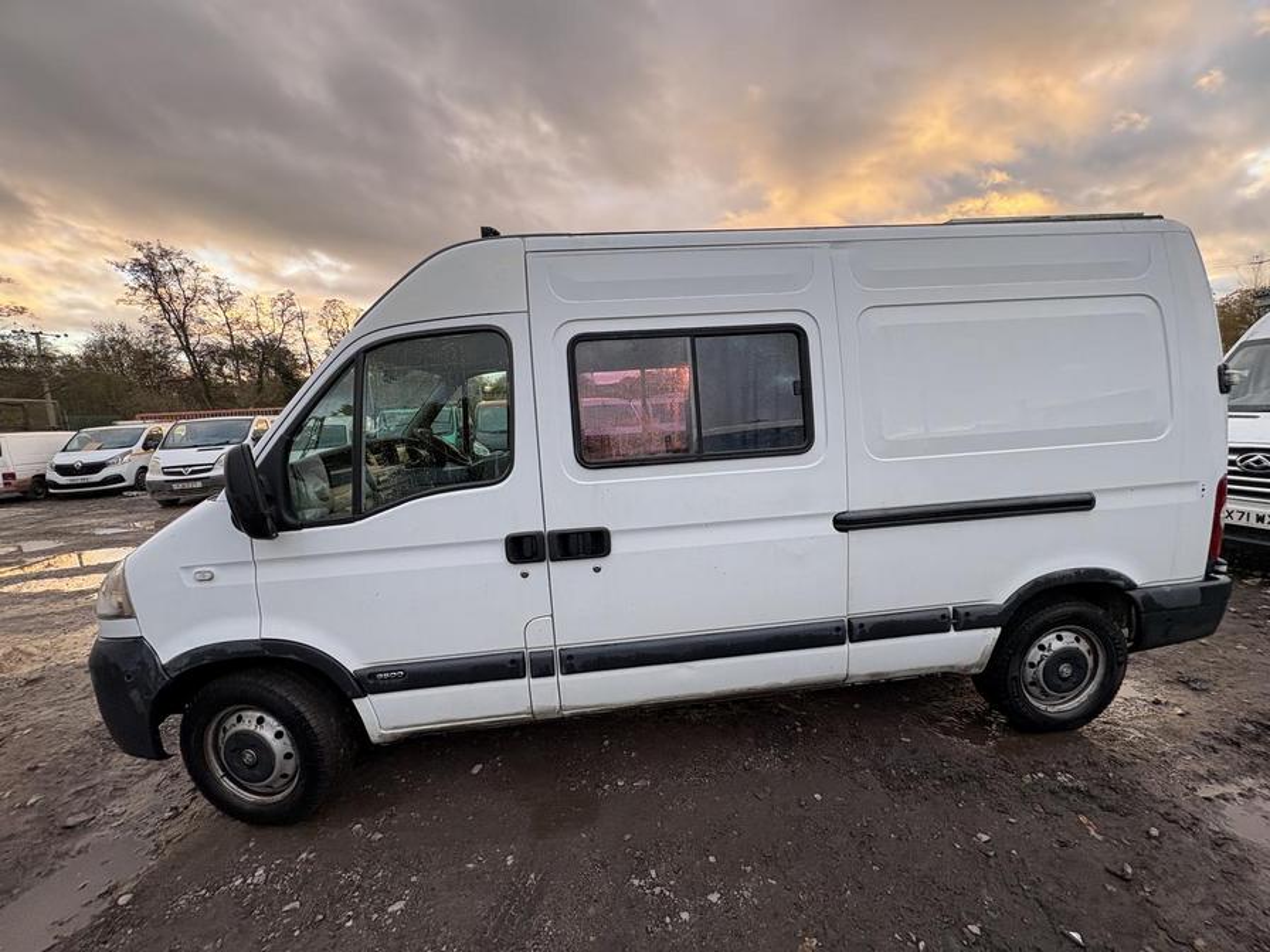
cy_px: 476
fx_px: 514
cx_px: 635
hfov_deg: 102.1
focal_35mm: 14
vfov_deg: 85.7
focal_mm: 2.22
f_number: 2.2
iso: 64
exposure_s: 1/99
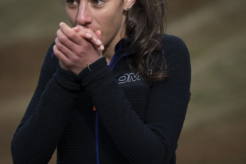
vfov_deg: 6.9
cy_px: 82
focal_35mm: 200
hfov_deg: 10.3
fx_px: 1366
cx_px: 123
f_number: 5
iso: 1600
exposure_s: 1/1600
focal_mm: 200
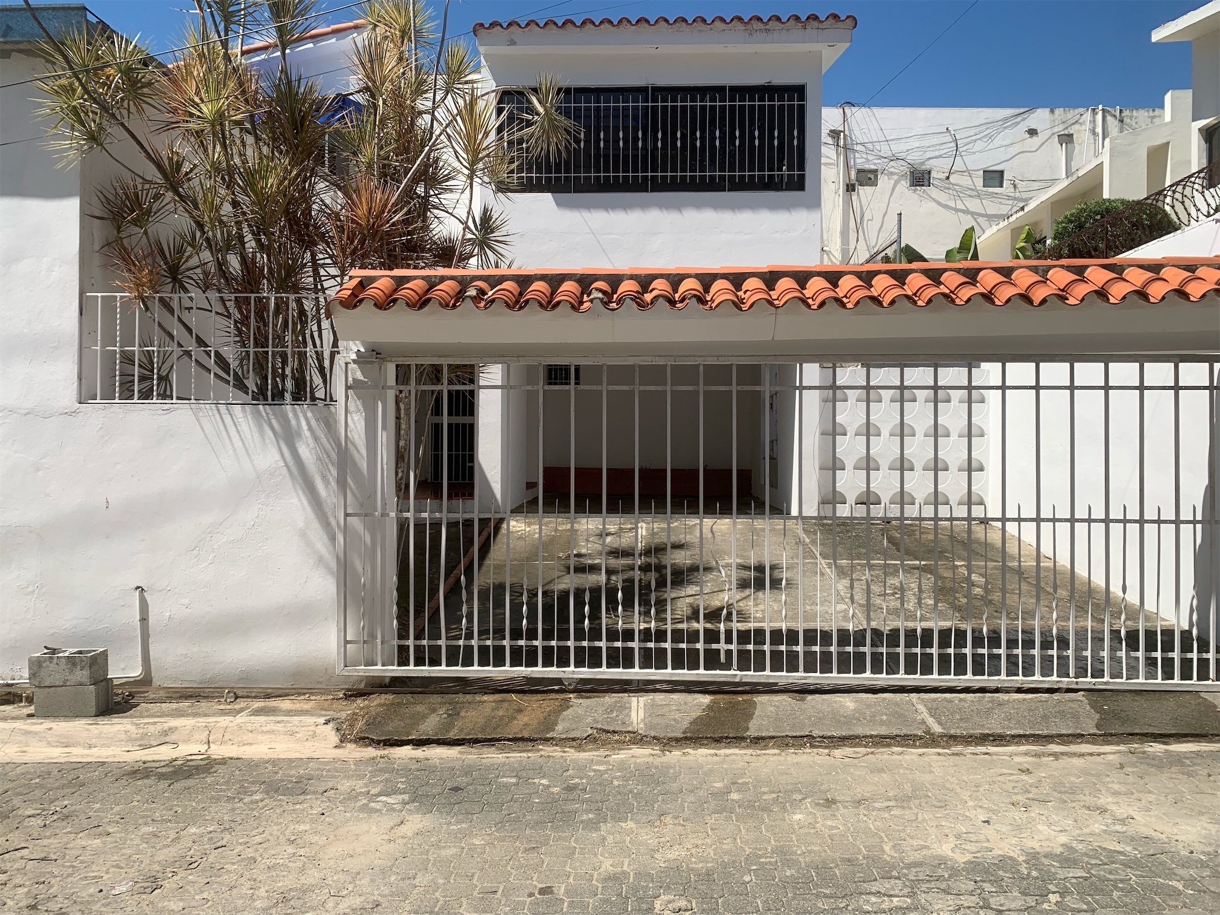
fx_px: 916
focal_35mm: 26
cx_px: 610
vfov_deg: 53.1
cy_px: 458
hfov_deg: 67.3
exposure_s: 1/3185
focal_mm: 4.25
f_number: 1.8
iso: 25
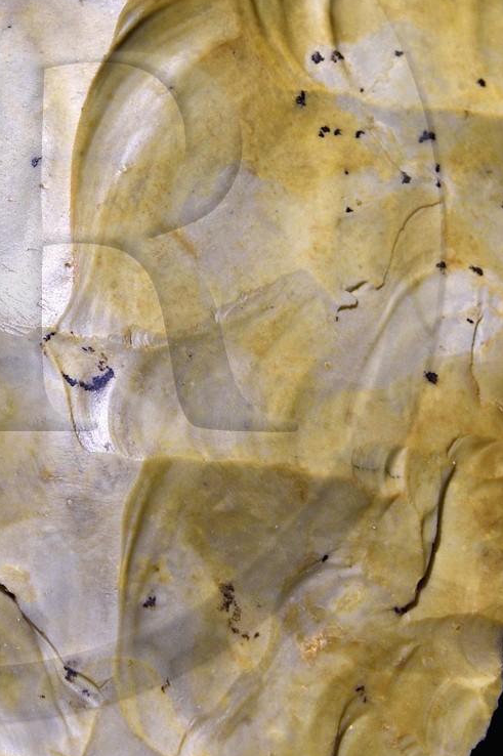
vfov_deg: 10.9
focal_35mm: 189
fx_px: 3966
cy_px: 244
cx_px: -36
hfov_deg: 7.2
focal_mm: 58
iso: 800
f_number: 6.3
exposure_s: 1/50
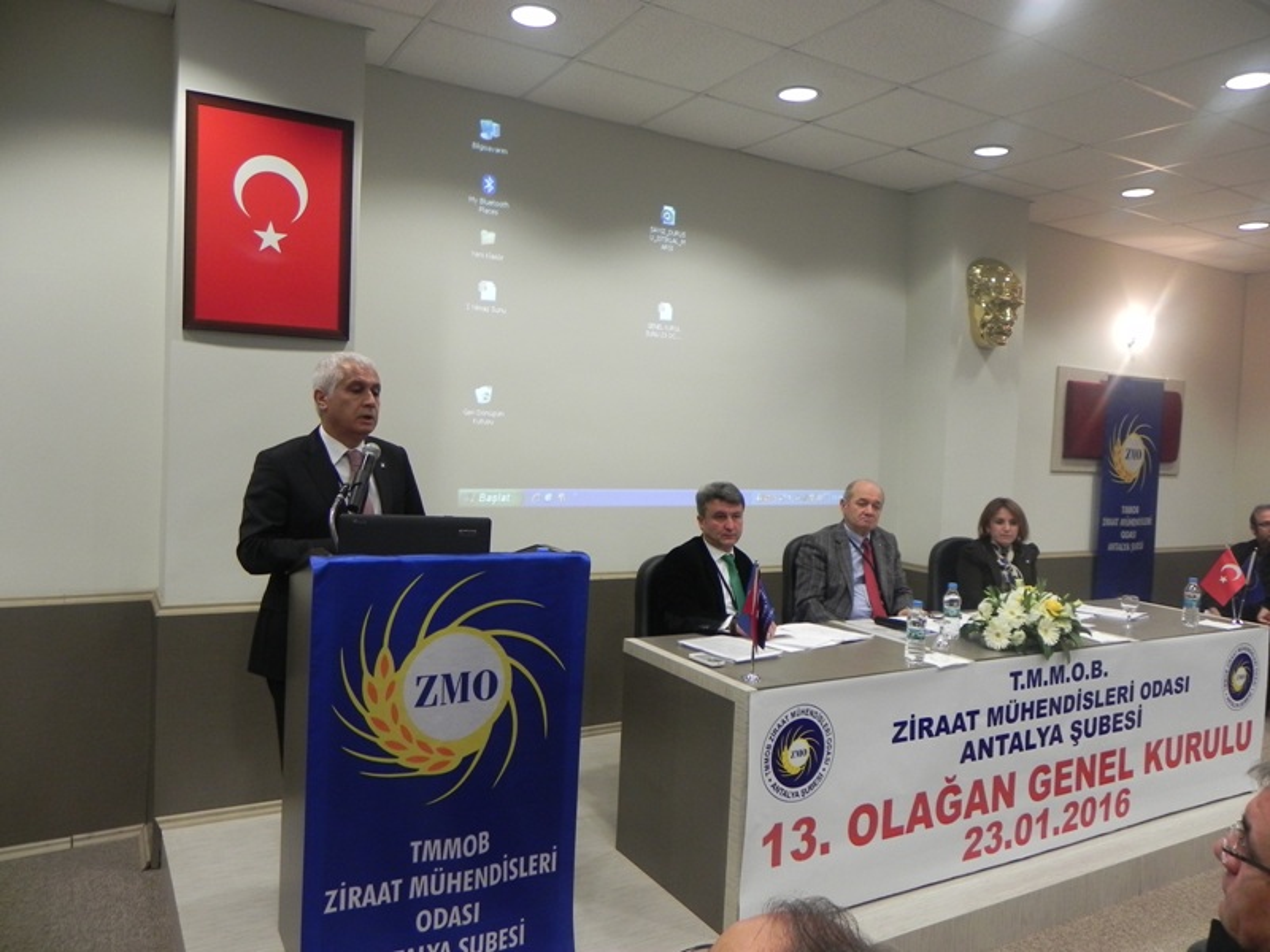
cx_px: 635
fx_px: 954
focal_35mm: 26
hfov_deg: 67.3
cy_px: 476
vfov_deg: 53.1
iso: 231
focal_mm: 4.6
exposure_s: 1/30
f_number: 2.8
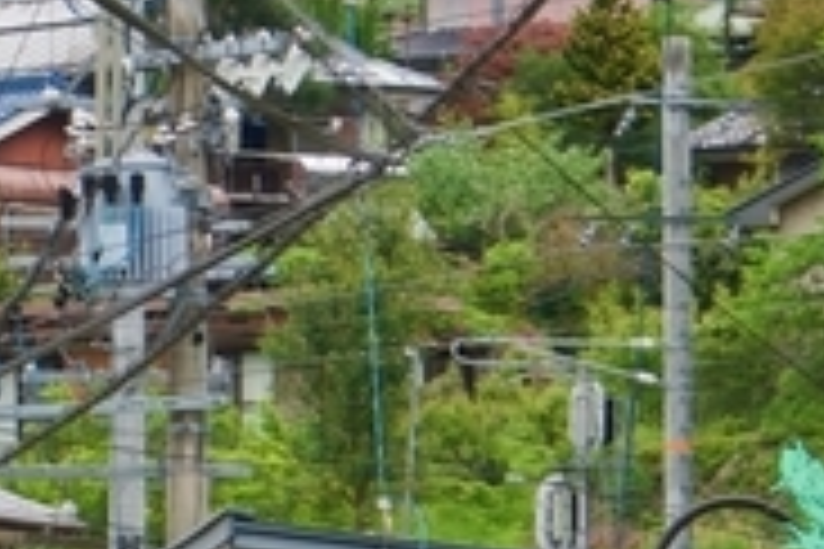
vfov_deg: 2.8
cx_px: -275
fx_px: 11283
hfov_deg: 4.2
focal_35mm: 493
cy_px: 945
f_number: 8
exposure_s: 1/160
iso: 160
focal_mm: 50
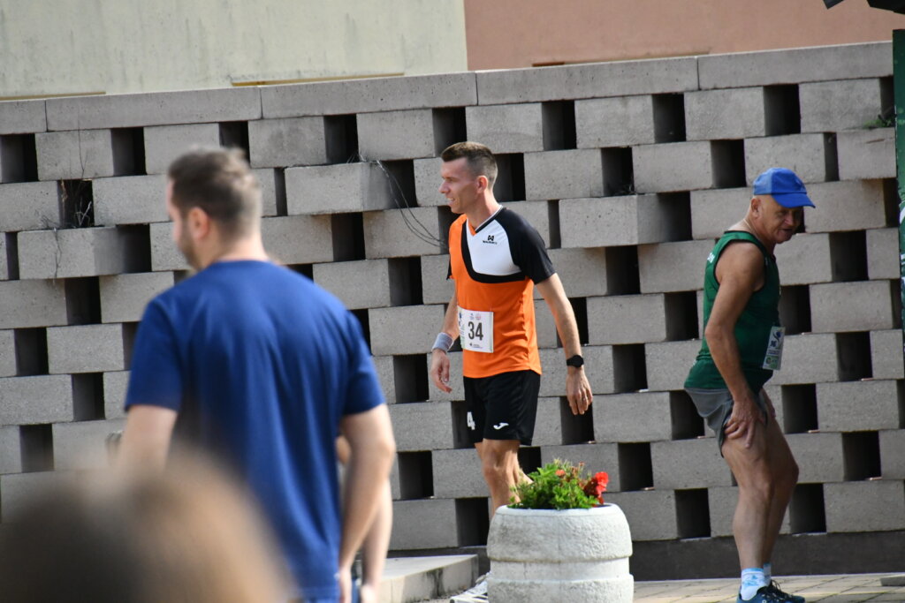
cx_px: 452
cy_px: 302
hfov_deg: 4.6
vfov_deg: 3.1
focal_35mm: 450
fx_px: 11313
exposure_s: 1/4000
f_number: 8
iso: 3200
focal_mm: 300
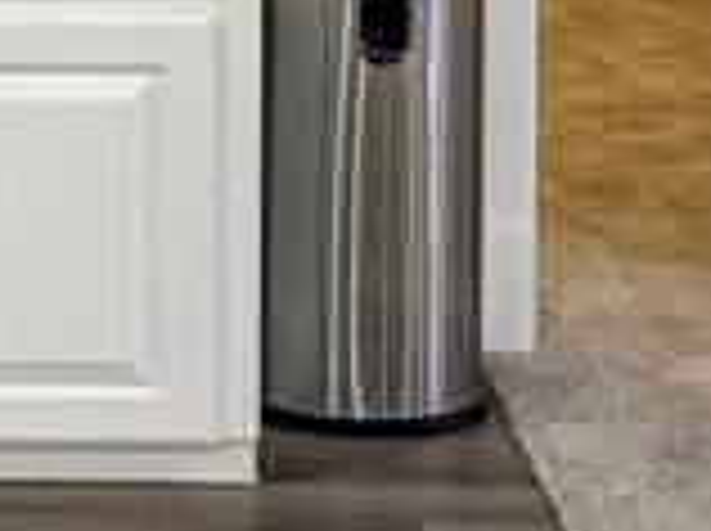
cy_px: -333
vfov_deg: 9.2
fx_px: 3199
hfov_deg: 12.4
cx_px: -153
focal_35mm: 156
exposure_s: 1/120
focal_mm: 6.76
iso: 200
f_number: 1.78
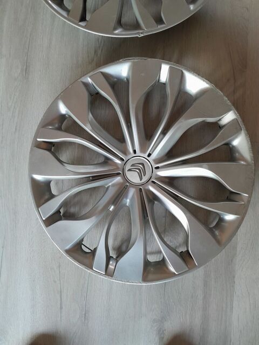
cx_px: 130
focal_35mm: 26
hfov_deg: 53.1
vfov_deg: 67.3
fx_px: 259
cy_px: 172
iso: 400
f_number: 1.8
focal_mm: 3.98
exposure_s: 1/50
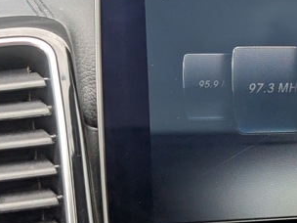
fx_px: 1107
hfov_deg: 14.7
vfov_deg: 11.5
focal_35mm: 129
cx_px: 380
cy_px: 108
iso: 61
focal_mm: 6.9
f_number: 1.68
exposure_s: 1/346
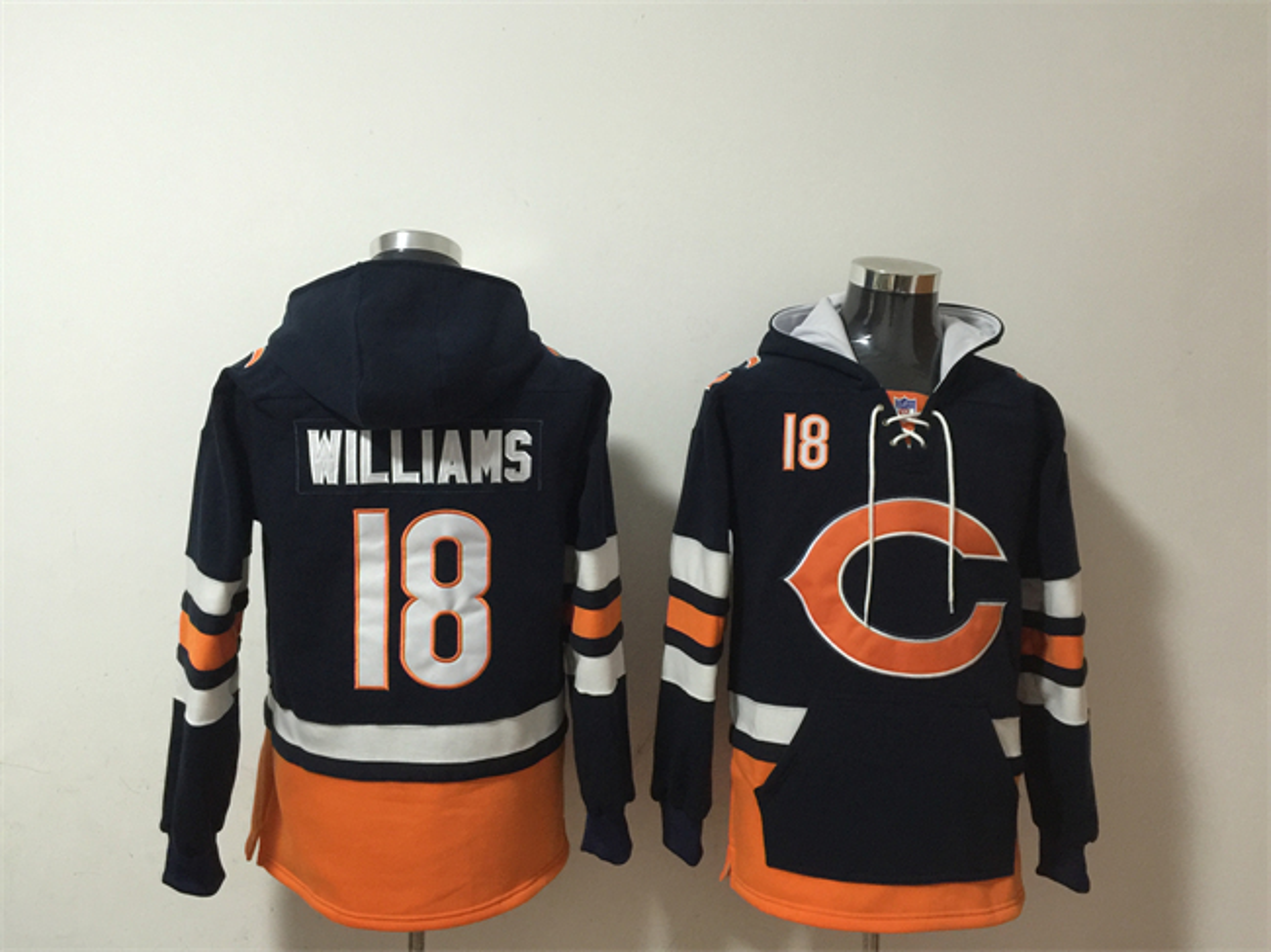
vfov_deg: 48.2
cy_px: 476
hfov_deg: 61.7
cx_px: 636
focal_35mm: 29
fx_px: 1064
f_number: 2.2
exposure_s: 1/8
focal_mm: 4.15
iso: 125
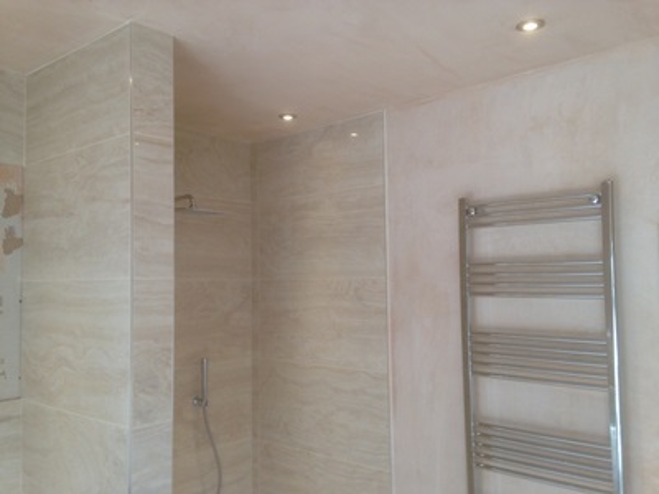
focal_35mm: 33
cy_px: 247
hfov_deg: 55.4
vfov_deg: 42.9
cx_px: 330
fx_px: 628
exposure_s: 1/30
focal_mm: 4.12
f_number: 2.4
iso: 50
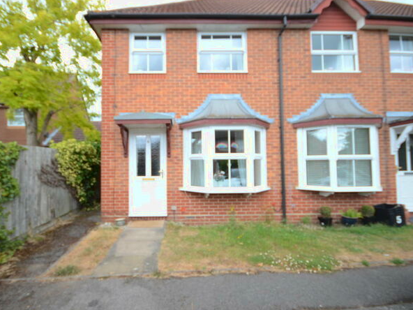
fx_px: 203
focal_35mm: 17
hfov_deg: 90.5
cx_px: 179
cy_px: 154
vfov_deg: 74.7
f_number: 4
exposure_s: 1/100
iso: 140
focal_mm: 10
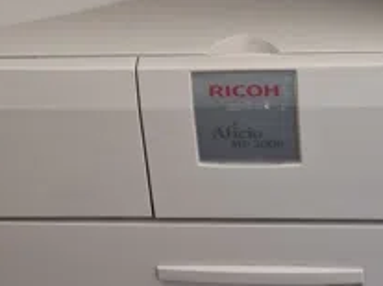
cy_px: -7
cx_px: 211
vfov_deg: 20.0
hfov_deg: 27.4
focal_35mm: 71
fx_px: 785
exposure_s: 1/24
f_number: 1.8
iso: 400
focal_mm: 5.54
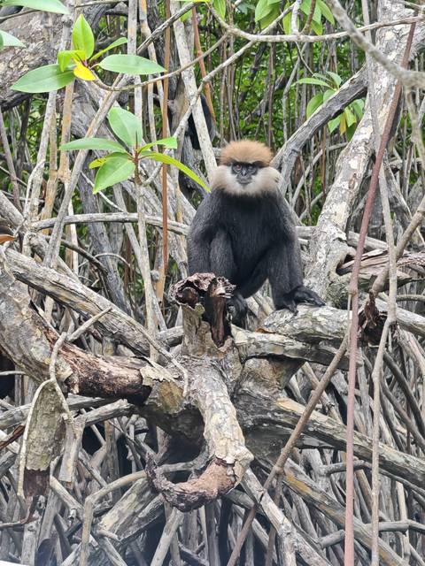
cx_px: 212
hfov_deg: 10.3
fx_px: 2357
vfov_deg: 13.7
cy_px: 283
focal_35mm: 144
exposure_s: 1/500
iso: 1000
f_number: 2.6
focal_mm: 15.38
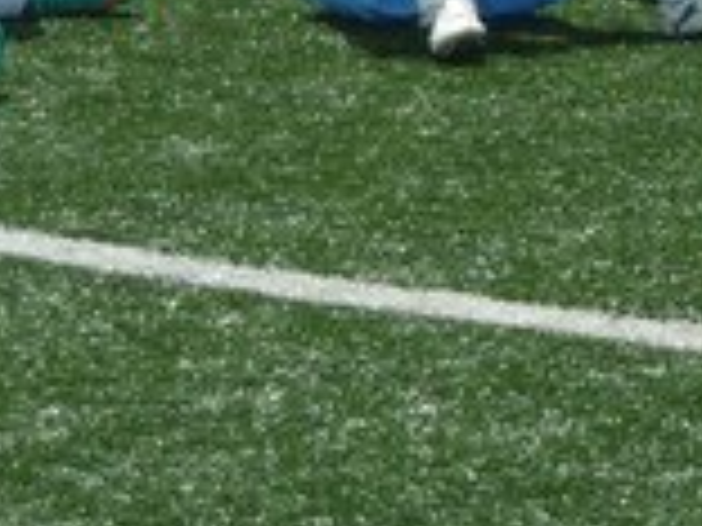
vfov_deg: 4.2
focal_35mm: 349
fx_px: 7078
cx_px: 958
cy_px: -357
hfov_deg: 5.6
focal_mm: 12.8
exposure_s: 1/500
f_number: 4.2
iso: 80
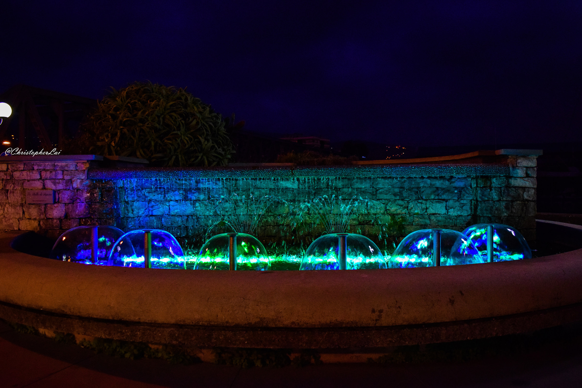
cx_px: 291
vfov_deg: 43.6
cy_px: 194
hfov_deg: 61.9
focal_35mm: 30
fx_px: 485
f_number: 3.8
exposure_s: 1/60
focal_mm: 20
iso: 4000
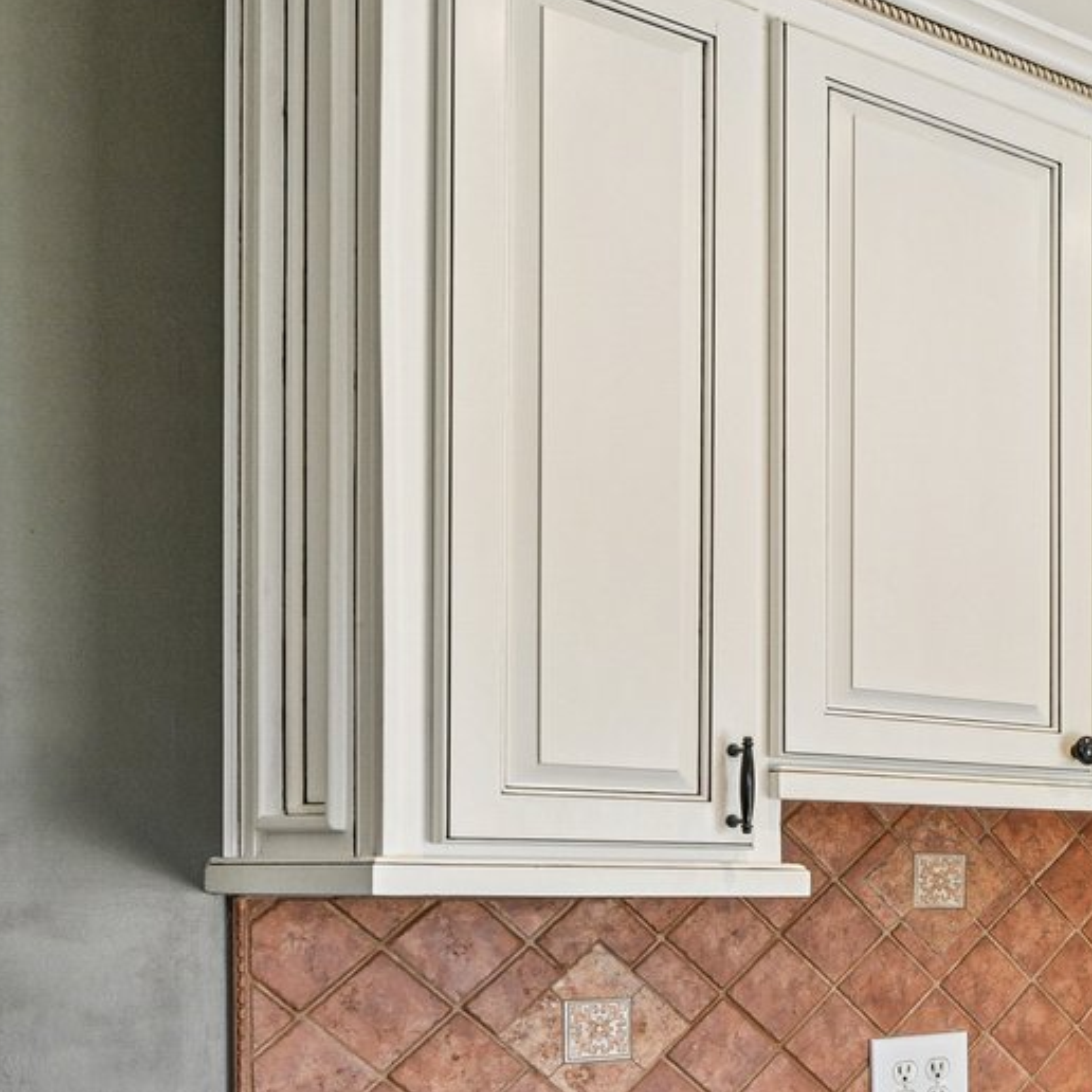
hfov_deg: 20.3
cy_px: 892
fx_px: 1988
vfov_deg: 29.9
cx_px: 2032
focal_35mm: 56
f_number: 8
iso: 110
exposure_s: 1/15
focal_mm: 16.5
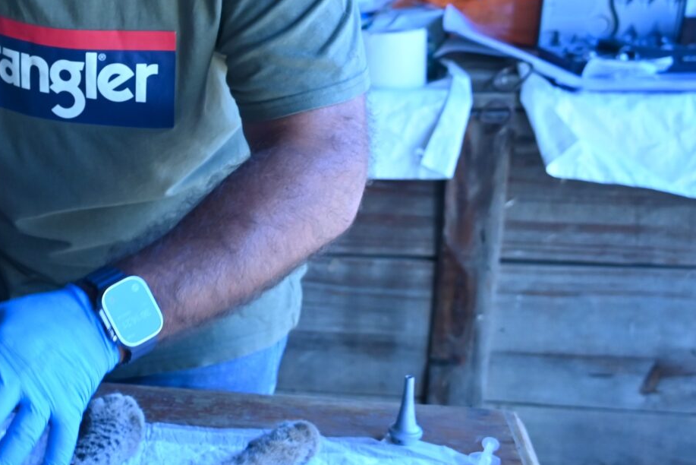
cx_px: -106
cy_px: 230
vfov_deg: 20.3
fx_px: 1296
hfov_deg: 27.1
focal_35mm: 67
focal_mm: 24
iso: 1000
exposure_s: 1/320
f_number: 4
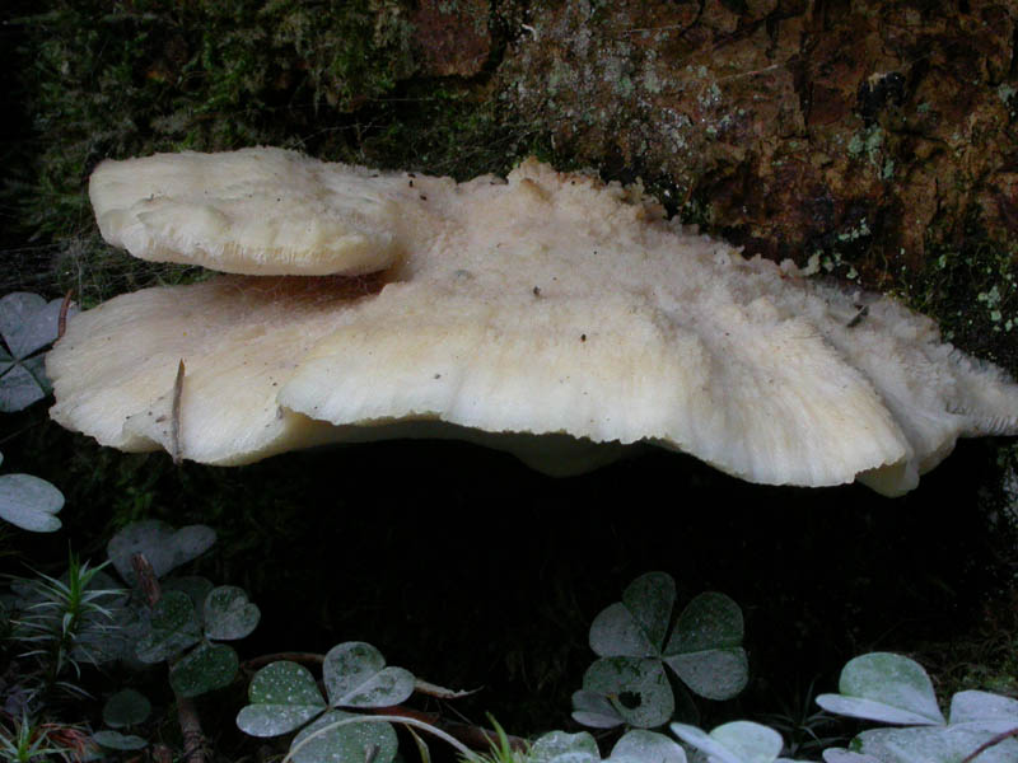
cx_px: 509
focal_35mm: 91
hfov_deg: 21.5
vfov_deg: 16.2
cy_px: 382
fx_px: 2676
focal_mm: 18.9
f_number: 10.7
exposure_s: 1/8
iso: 200
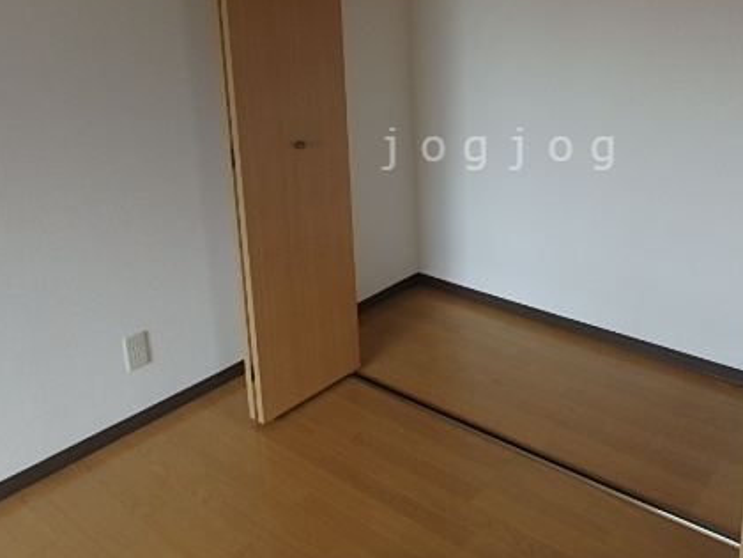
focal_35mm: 32
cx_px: 502
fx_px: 687
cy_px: 149
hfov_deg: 55.5
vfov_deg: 43.0
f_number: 3.5
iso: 200
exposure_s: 1/50
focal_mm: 3.7
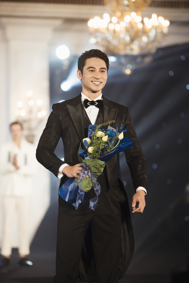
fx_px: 1219
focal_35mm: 155
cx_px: 94
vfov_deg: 13.2
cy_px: 142
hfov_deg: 8.9
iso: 320
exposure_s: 1/160
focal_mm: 155
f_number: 3.2
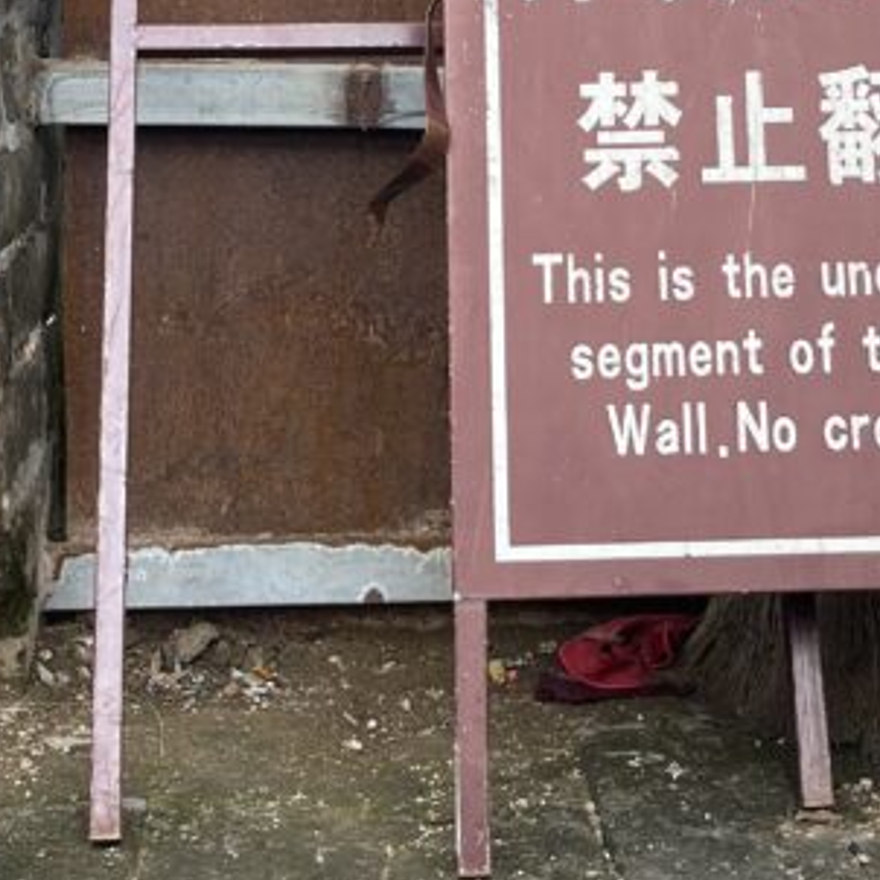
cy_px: 15
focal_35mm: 78
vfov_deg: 21.5
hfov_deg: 22.1
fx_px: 2243
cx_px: 565
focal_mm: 5.1
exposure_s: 1/198
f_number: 1.6
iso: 40
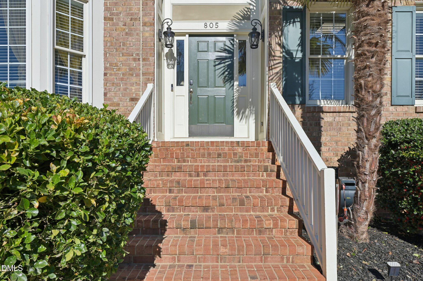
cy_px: 140
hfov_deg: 73.8
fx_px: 282
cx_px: 212
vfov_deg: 53.1
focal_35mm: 24
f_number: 9
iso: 200
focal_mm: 24
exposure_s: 1/500
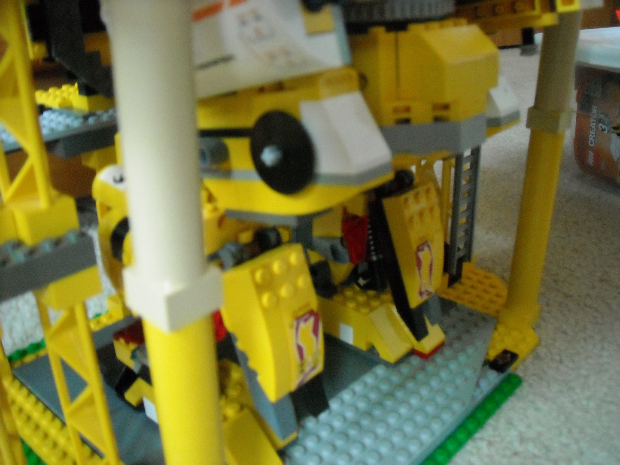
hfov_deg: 52.6
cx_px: 310
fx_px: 627
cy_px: 232
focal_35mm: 35
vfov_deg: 40.7
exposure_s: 1/54
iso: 800
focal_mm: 5.7
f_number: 2.8
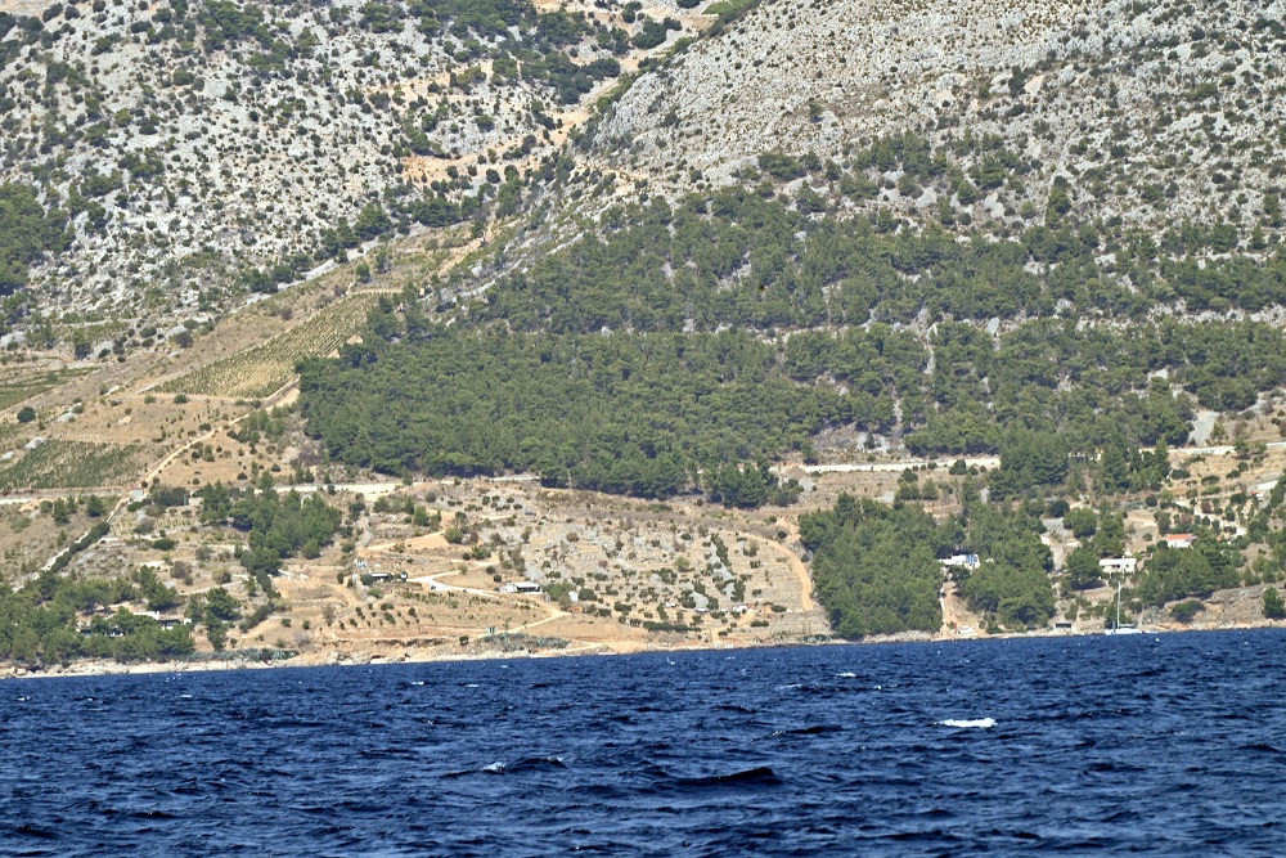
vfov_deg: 4.6
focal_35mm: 300
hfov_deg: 6.9
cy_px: 429
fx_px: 10717
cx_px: 643
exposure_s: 1/320
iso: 320
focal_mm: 300
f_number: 16
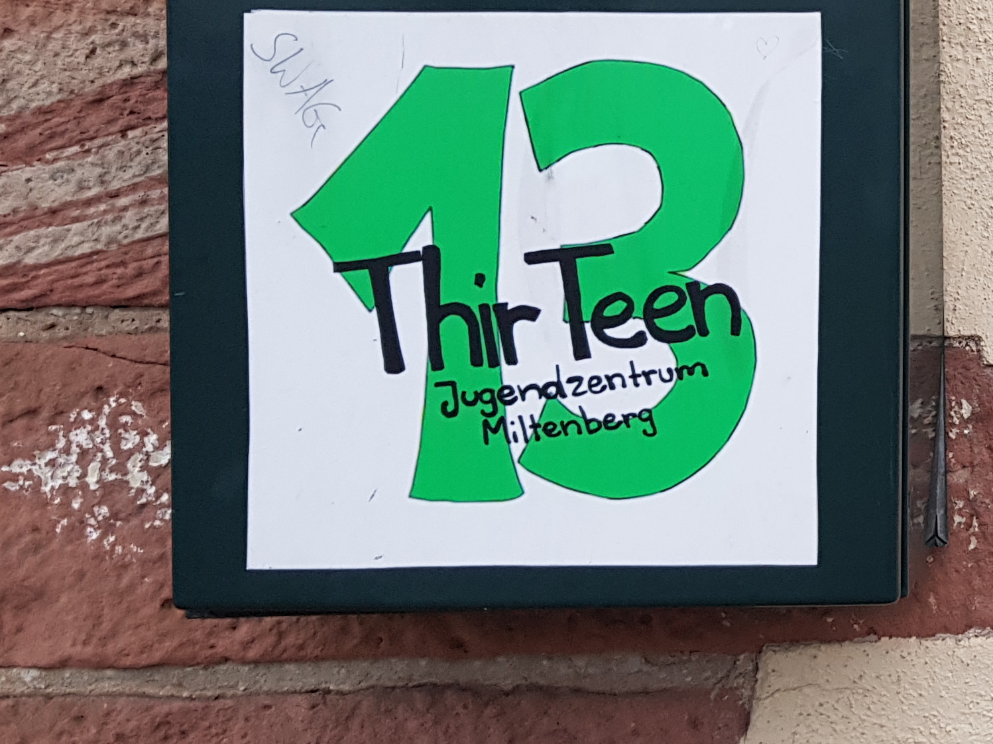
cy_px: 193
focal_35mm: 70
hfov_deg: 24.4
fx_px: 2008
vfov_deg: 20.8
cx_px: 1274
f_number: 1.7
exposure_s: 1/60
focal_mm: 4.2
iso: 100
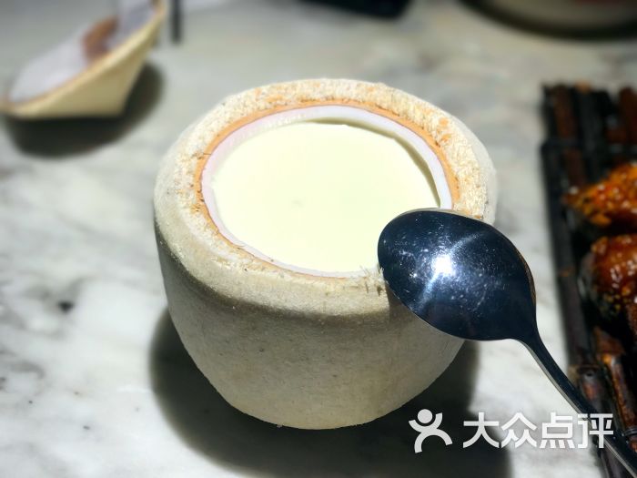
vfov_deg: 25.7
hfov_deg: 33.8
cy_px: 239
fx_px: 1049
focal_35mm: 57
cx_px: 318
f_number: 2.8
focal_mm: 6.6
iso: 40
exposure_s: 1/50
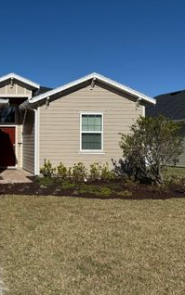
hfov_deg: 29.4
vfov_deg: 49.2
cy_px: 136
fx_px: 322
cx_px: -10
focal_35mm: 40
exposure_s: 1/14286
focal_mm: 6.76
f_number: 1.78
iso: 80
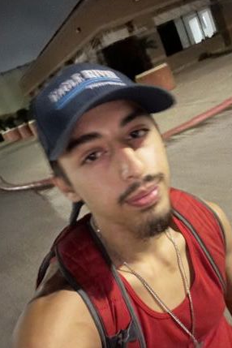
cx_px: 132
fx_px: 309
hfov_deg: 41.0
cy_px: 170
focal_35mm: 32
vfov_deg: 58.7
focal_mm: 2.69
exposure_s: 1/15
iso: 1600
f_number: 1.9
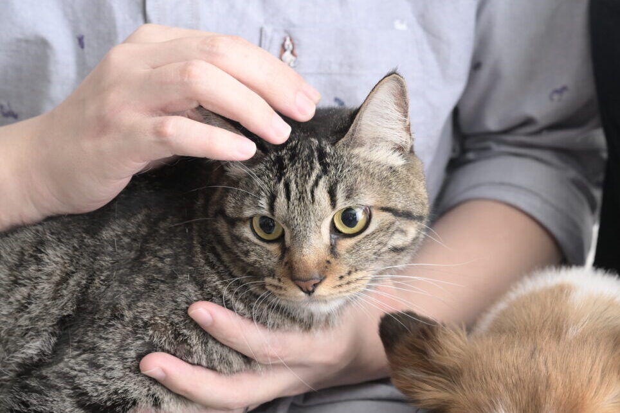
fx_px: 1206
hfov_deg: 28.8
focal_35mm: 70
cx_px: 310
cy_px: 206
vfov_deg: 19.5
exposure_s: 1/200
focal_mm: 70
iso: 640
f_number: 7.1
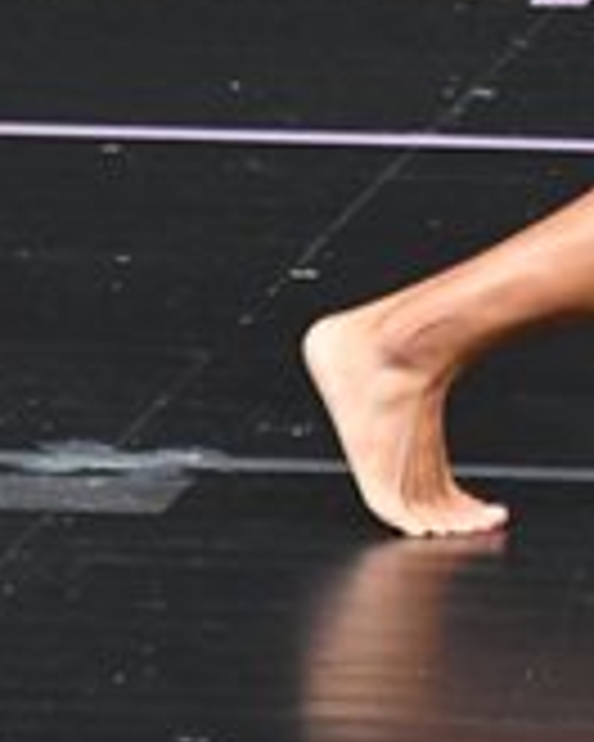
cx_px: 1046
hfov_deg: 0.9
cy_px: -346
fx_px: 36325
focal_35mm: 1653
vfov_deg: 1.2
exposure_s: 1/400
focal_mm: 250
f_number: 5.6
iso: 4000
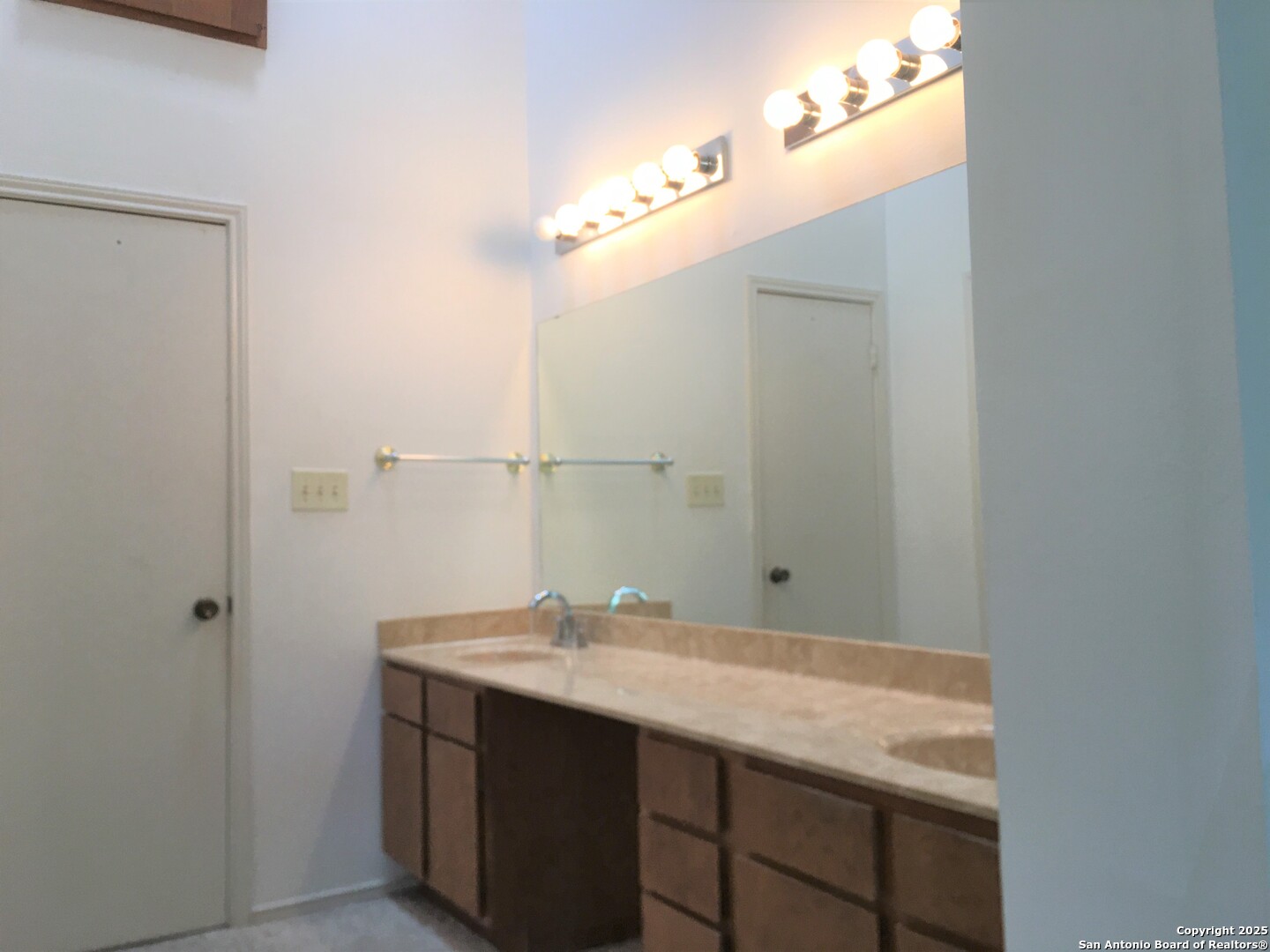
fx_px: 1064
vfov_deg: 48.2
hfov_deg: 61.7
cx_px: 635
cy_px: 476
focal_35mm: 29
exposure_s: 1/30
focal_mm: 4.15
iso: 25
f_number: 2.2
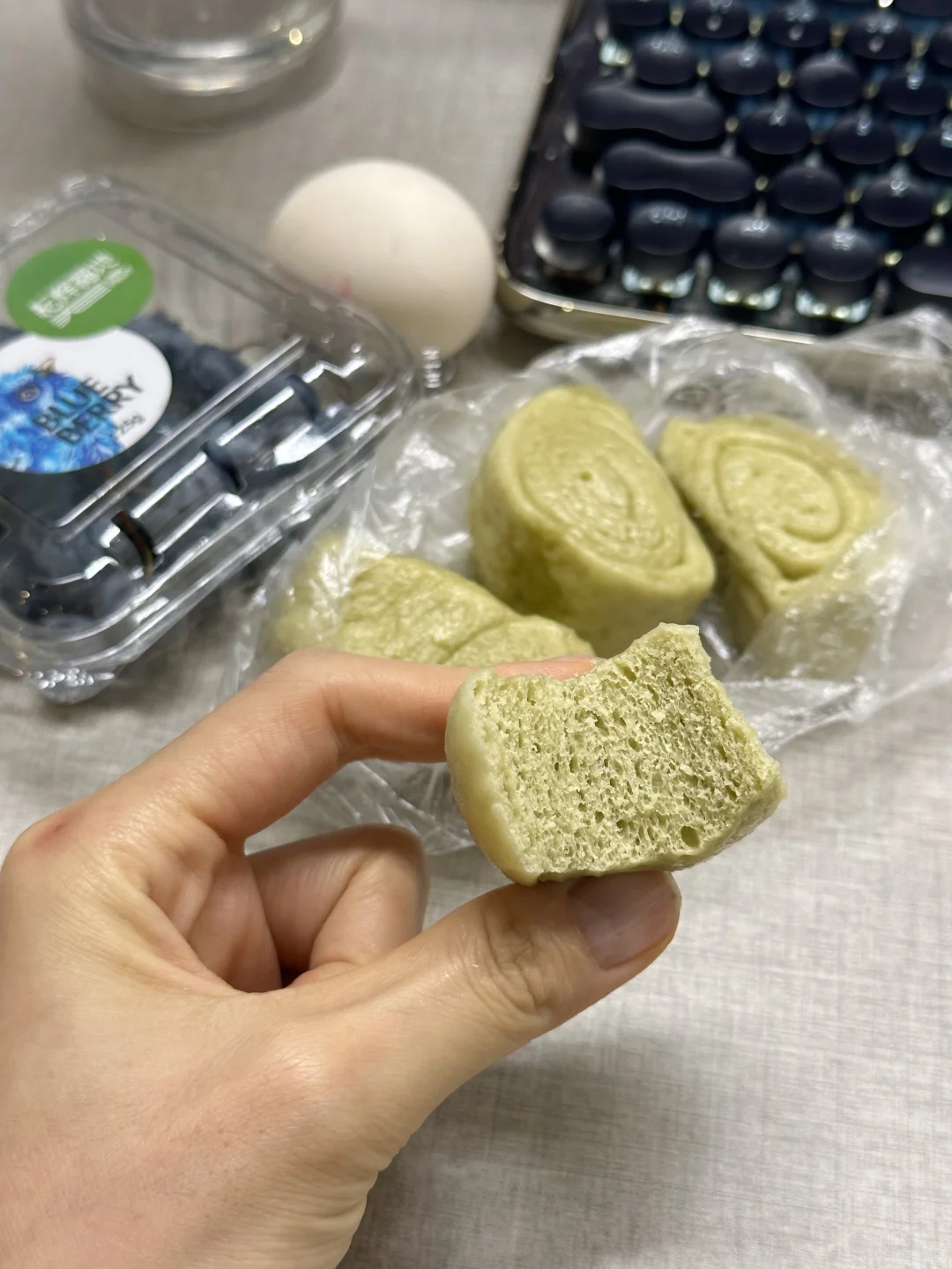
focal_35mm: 48
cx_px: 476
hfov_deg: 30.3
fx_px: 1760
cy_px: 634
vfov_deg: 39.7
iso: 125
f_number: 1.78
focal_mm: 6.86
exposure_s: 1/51
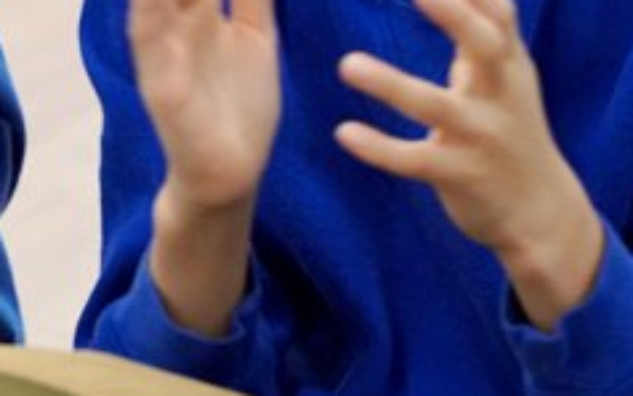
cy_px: -343
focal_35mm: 771
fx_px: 13307
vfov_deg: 1.7
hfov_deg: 2.7
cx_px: 194
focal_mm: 200
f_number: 4
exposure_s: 1/250
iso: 4000
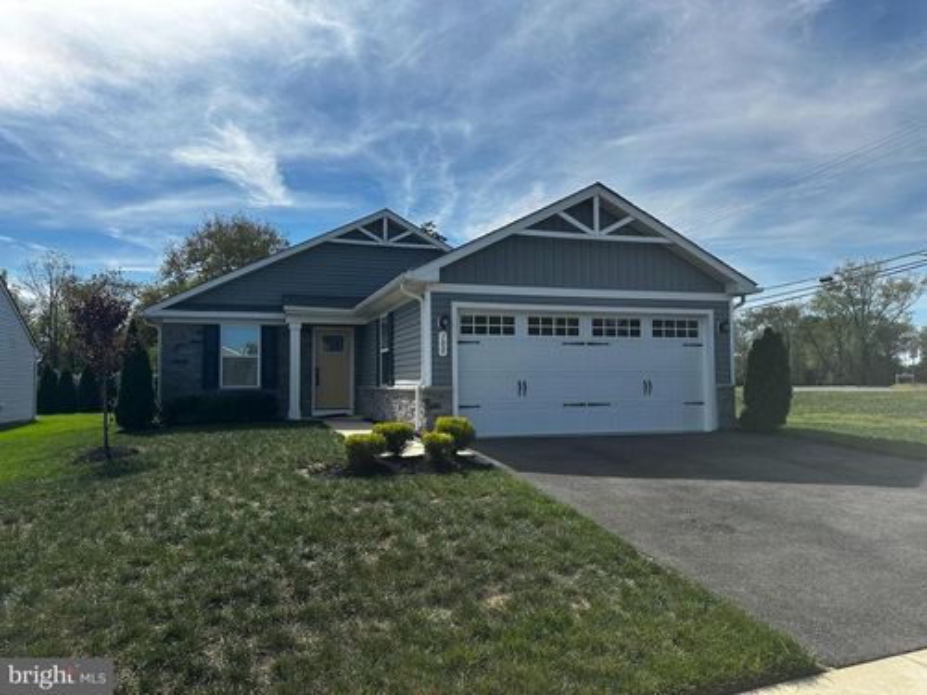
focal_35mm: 24
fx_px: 643
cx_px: 464
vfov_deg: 56.8
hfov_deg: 71.6
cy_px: 348
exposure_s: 1/5848
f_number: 1.78
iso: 80
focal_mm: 6.86
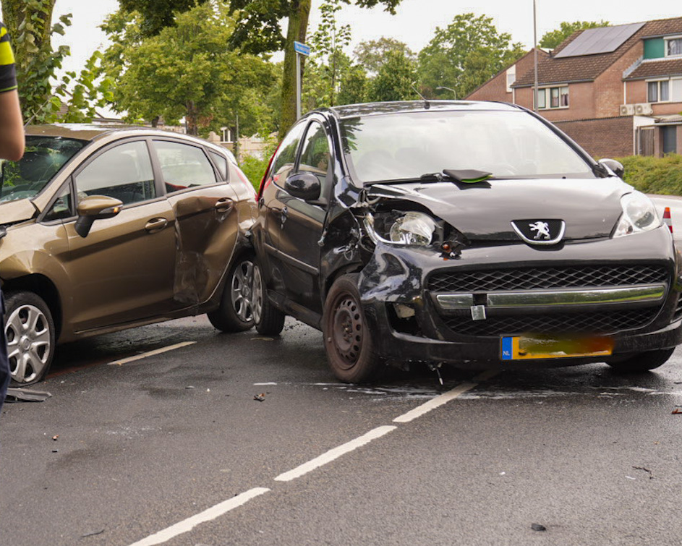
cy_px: 279
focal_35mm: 65
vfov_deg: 23.5
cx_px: 121
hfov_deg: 28.4
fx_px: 1312
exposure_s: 1/100
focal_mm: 34
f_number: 5
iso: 160
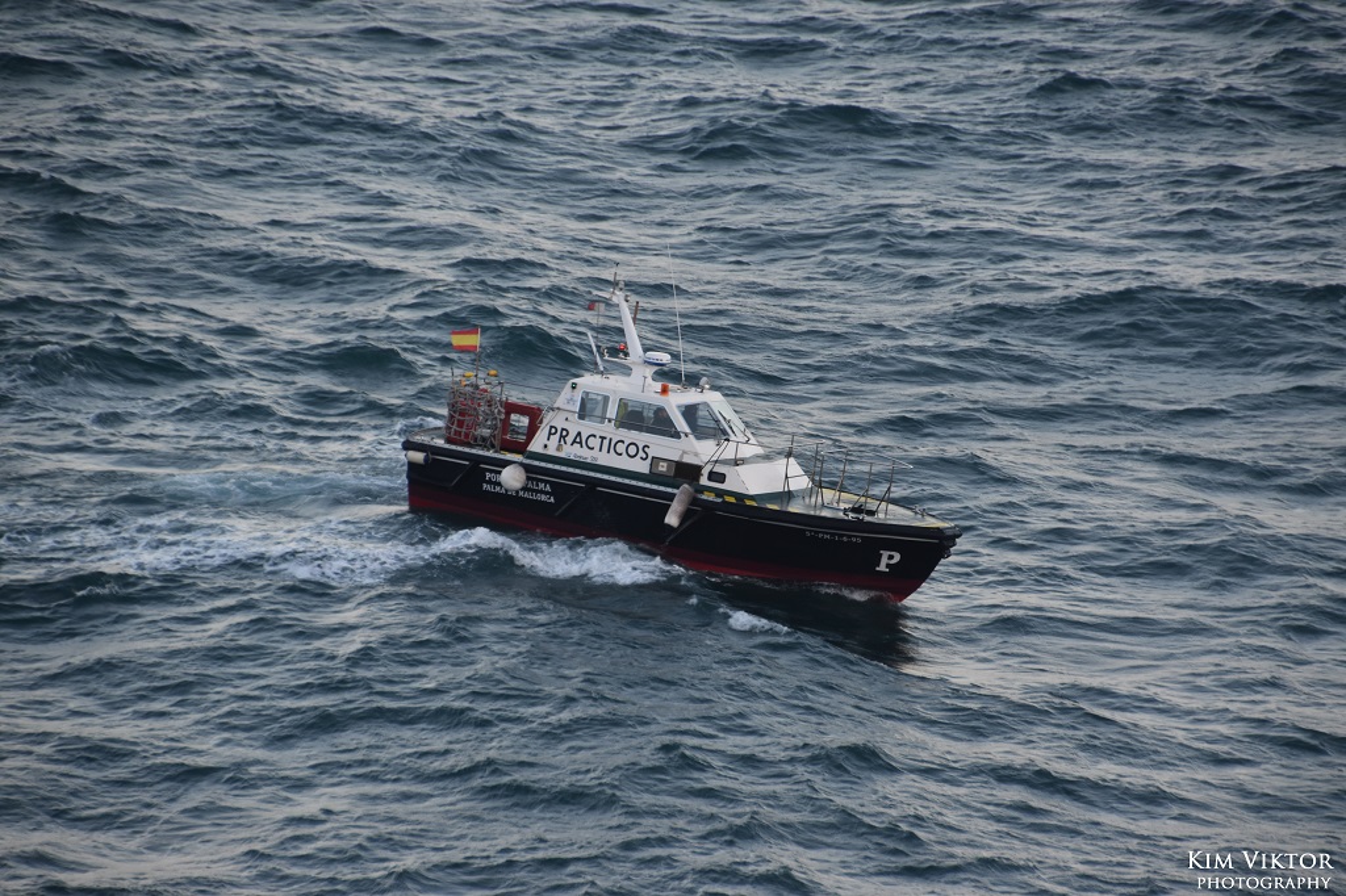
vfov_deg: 10.7
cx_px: 673
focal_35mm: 128
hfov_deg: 16.1
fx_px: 4765
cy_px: 448
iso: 400
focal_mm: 85
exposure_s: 1/125
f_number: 5.6
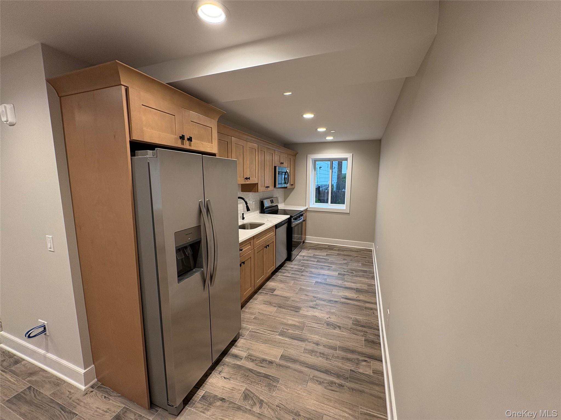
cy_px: 210
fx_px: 227
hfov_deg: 102.1
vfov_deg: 85.7
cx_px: 280
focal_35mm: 14
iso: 160
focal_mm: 2.22
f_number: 2.2
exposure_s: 1/60
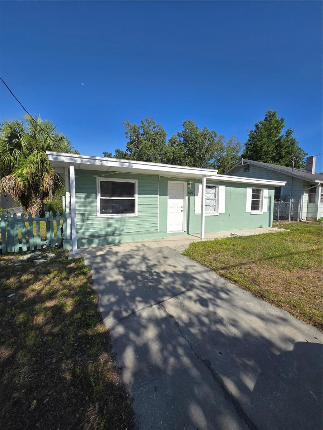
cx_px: 162
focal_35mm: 13
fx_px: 162
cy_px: 215
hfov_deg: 89.9
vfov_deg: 106.2
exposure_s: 1/1480
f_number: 2.2
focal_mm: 1.7
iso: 25
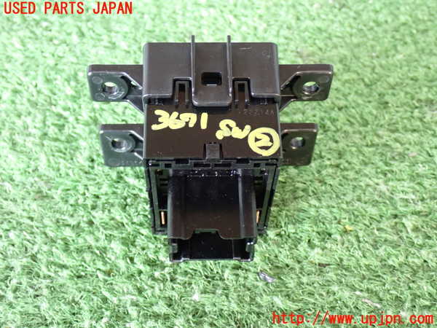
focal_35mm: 54
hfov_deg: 35.5
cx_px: 218
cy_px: 164
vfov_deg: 27.0
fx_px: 682
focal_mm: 9.65
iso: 800
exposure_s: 1/25
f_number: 3.3
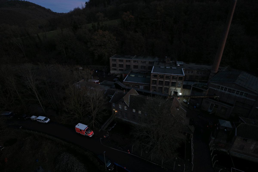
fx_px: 129
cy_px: 86
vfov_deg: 67.3
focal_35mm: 18
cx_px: 129
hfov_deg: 90.0
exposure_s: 1/125
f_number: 2.8
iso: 800
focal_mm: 18
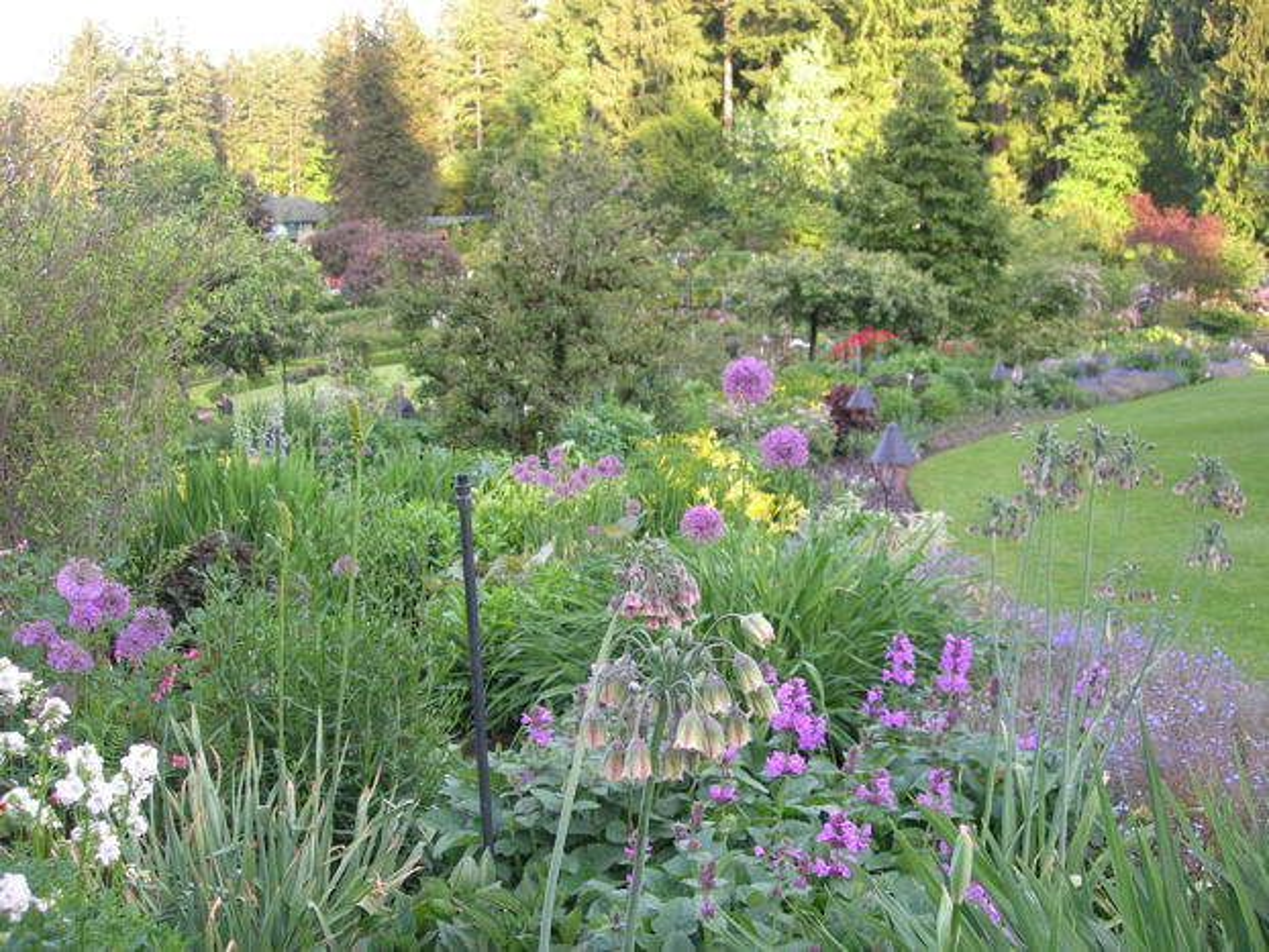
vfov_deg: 37.7
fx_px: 1394
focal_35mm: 38
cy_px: 476
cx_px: 634
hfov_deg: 49.0
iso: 50
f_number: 2.8
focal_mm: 7.8
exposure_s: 1/38.3
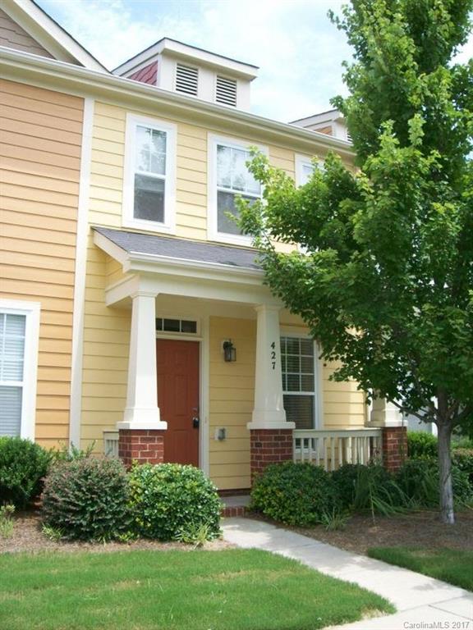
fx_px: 656
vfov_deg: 51.4
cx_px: 236
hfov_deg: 39.7
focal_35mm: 36
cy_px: 315
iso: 80
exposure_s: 1/300
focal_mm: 6
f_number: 4.8
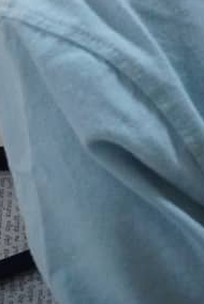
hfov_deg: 8.1
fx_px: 1414
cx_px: -104
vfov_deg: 11.6
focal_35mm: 167
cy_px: -200
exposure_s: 1/160
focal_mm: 31
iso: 6400
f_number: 5
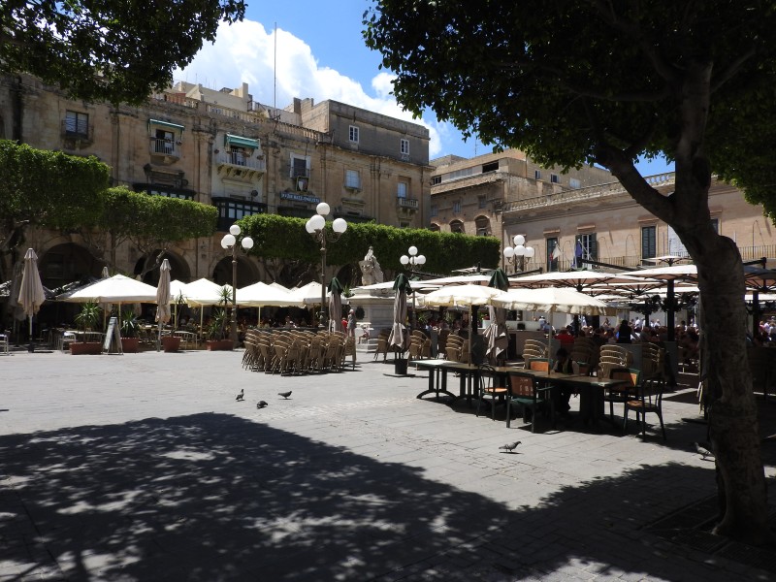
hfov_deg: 71.6
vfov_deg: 56.8
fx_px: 538
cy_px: 291
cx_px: 388
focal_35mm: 24
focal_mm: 4.3
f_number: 3.3
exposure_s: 1/1600
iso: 100
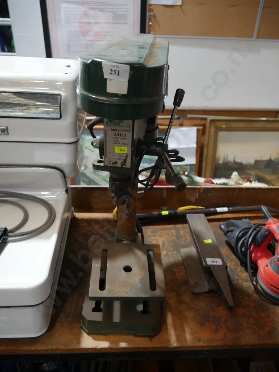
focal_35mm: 28
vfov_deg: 63.4
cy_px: 186
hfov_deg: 49.8
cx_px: 140
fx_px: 301
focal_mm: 14
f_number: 3.5
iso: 320
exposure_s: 1/60
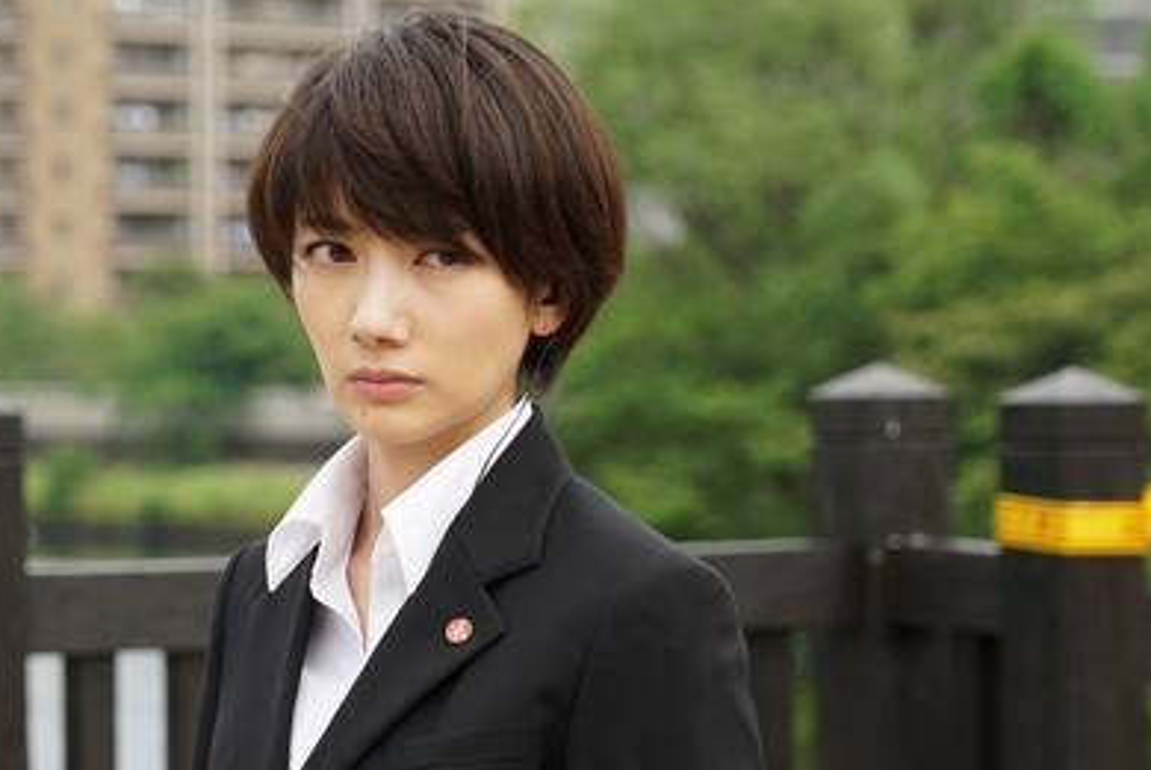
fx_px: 6305
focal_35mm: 197
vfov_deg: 7.0
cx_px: 322
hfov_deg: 10.4
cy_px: 535
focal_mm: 128
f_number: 8
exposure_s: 1/400
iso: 400
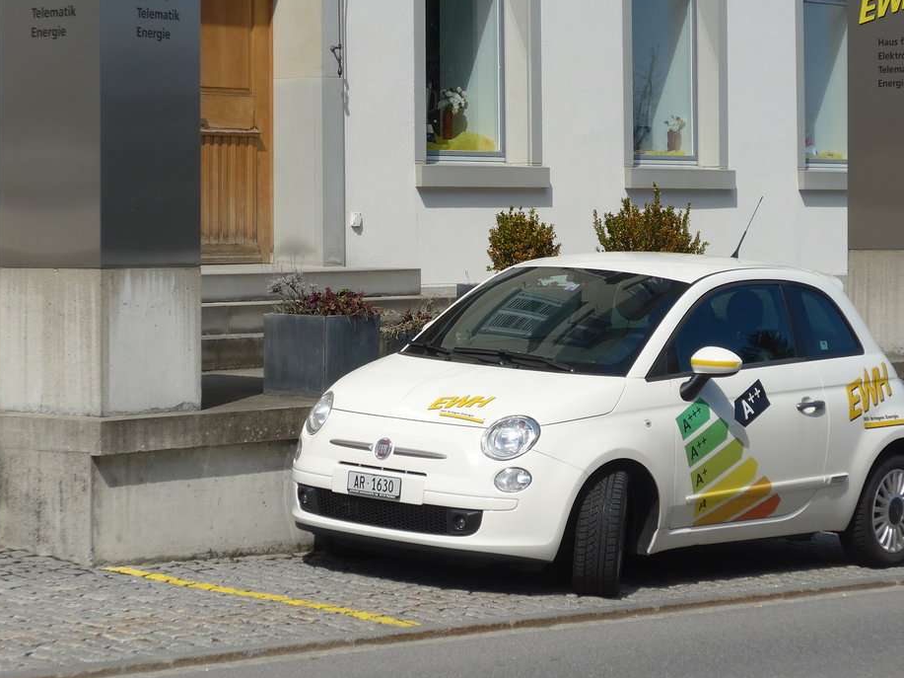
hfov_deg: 15.5
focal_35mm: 127
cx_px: 486
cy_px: 294
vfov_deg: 11.7
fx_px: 3315
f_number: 4.7
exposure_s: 1/640
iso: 80
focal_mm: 19.2
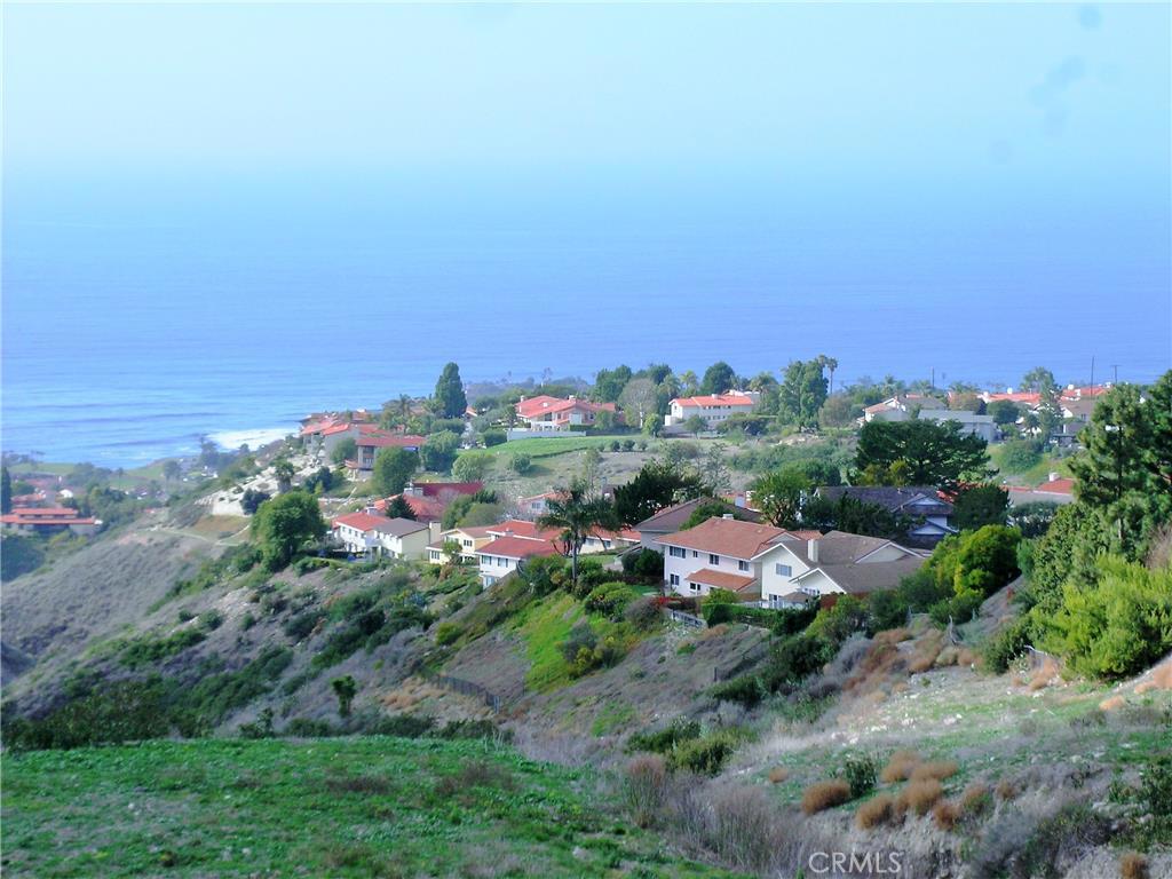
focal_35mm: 116
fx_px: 3927
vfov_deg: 12.8
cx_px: 586
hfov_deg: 17.0
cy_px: 440
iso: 50
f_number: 7.3
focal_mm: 24
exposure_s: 1/135
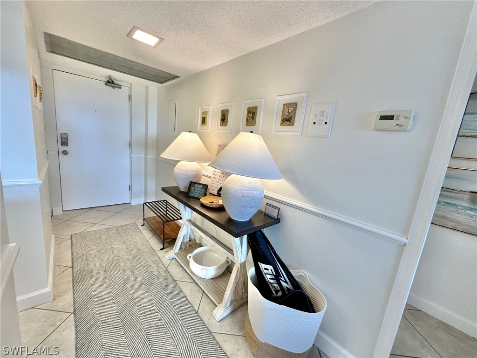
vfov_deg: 85.7
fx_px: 193
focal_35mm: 14
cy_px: 179
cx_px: 238
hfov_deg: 102.1
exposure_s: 1/120
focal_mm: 2.22
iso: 125
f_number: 2.2
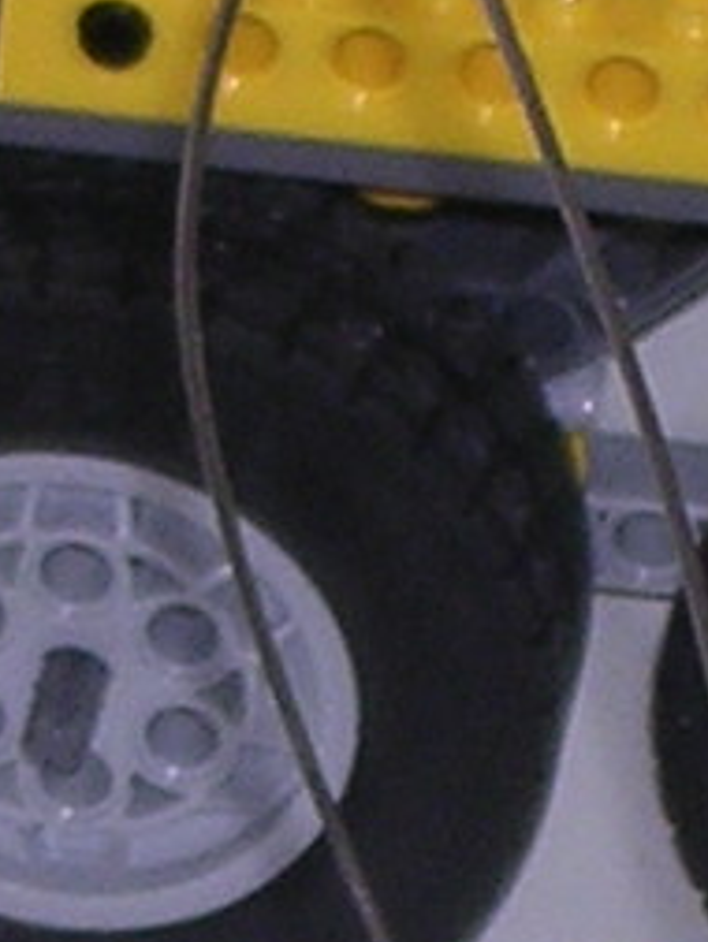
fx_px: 18964
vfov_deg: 2.8
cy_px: 849
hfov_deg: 2.1
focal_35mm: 696
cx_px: 253
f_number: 4.1
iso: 100
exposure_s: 1/60.1
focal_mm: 13
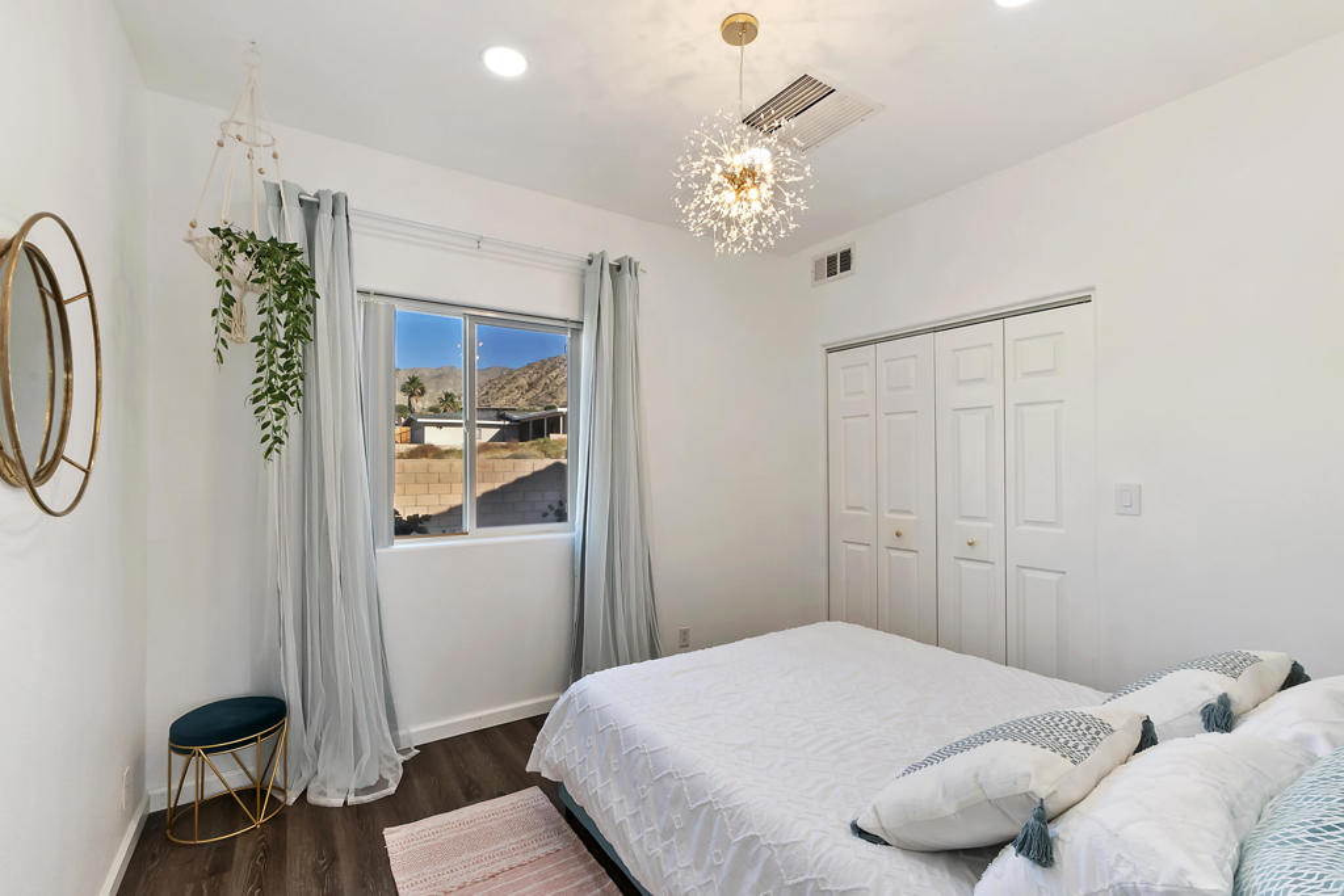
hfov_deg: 100.4
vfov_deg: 77.3
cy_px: 448
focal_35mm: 15
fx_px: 560
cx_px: 672
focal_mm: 10
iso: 400
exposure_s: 1/30
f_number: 11
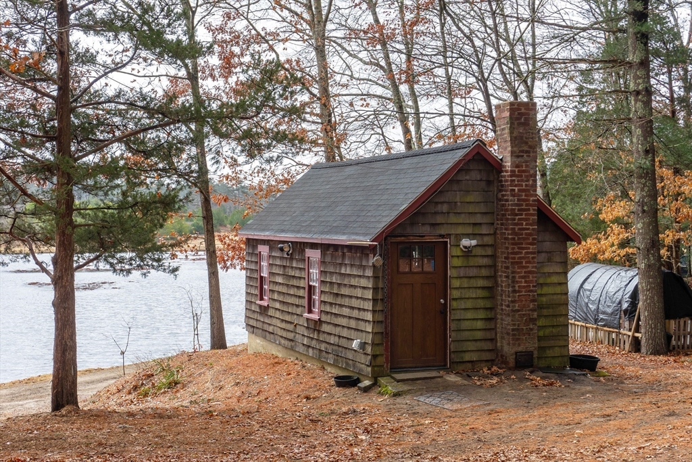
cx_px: 346
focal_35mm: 54
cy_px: 231
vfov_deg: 25.1
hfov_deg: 36.9
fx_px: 1038
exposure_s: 1/160
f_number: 9
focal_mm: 36
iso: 100
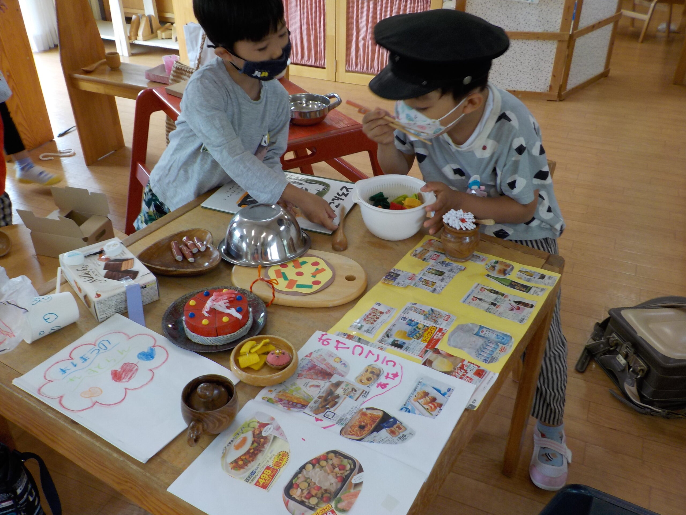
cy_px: 258
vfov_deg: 46.8
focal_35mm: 30
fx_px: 595
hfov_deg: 60.0
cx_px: 343
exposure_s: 1/40
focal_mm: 4.1
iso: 125
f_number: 3.3
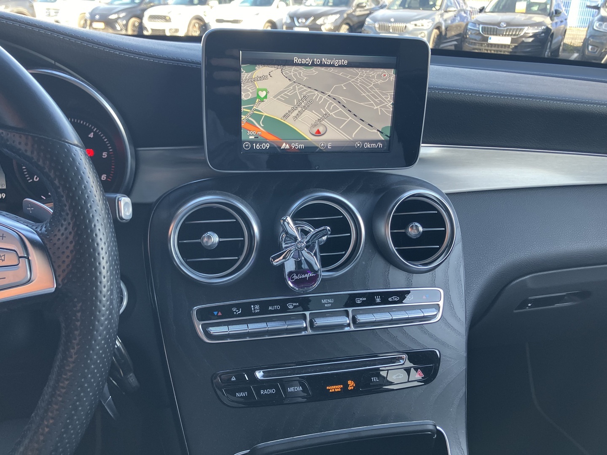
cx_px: 304
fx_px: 491
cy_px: 228
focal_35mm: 28
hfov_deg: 63.4
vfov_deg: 49.7
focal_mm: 3.99
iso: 80
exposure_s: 1/121
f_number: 1.8
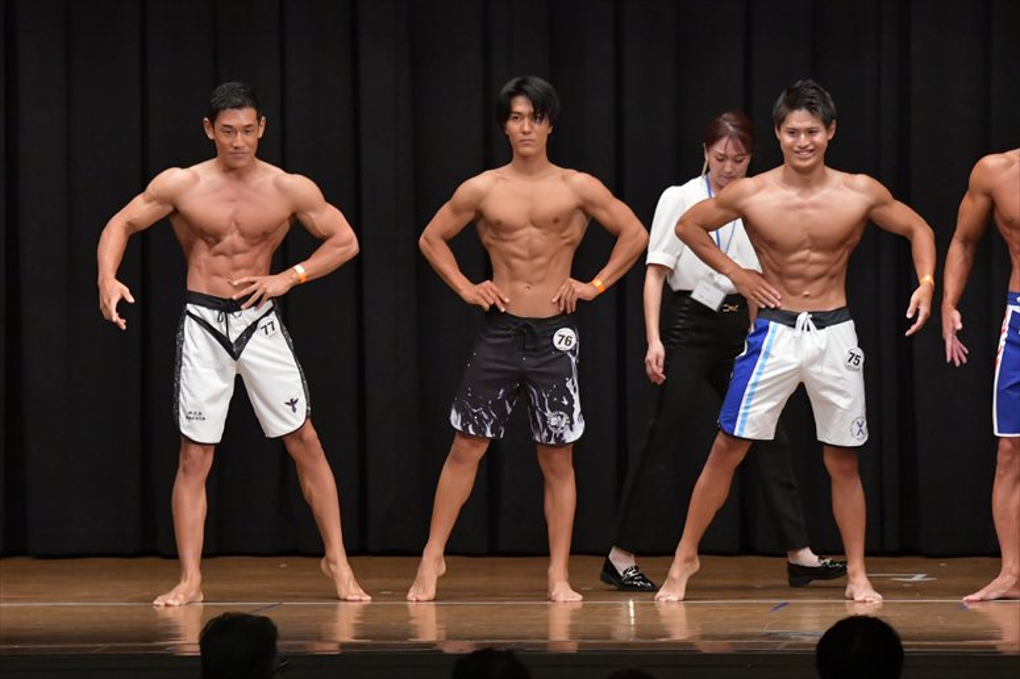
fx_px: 5721
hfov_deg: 10.2
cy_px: 340
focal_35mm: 202
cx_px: 510
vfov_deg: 6.8
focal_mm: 135
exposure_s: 1/400
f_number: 5.6
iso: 6400
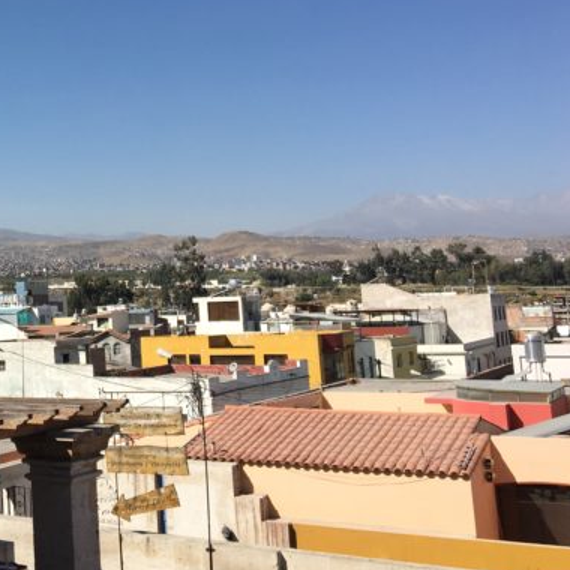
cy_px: 192
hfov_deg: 29.7
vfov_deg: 31.4
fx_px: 1006
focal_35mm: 54
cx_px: 9
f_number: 2.2
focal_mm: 4.15
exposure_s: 1/2331
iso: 25
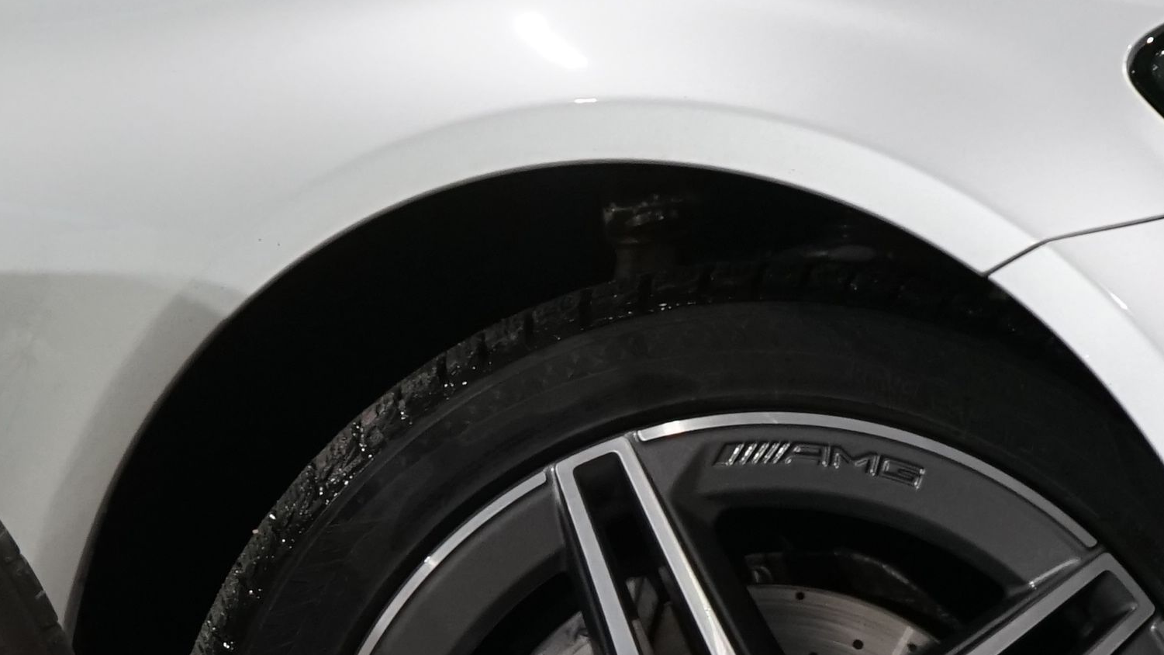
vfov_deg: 8.9
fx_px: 4135
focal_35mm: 134
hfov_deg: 16.0
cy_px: 790
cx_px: 586
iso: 1250
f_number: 4
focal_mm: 32
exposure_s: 1/160
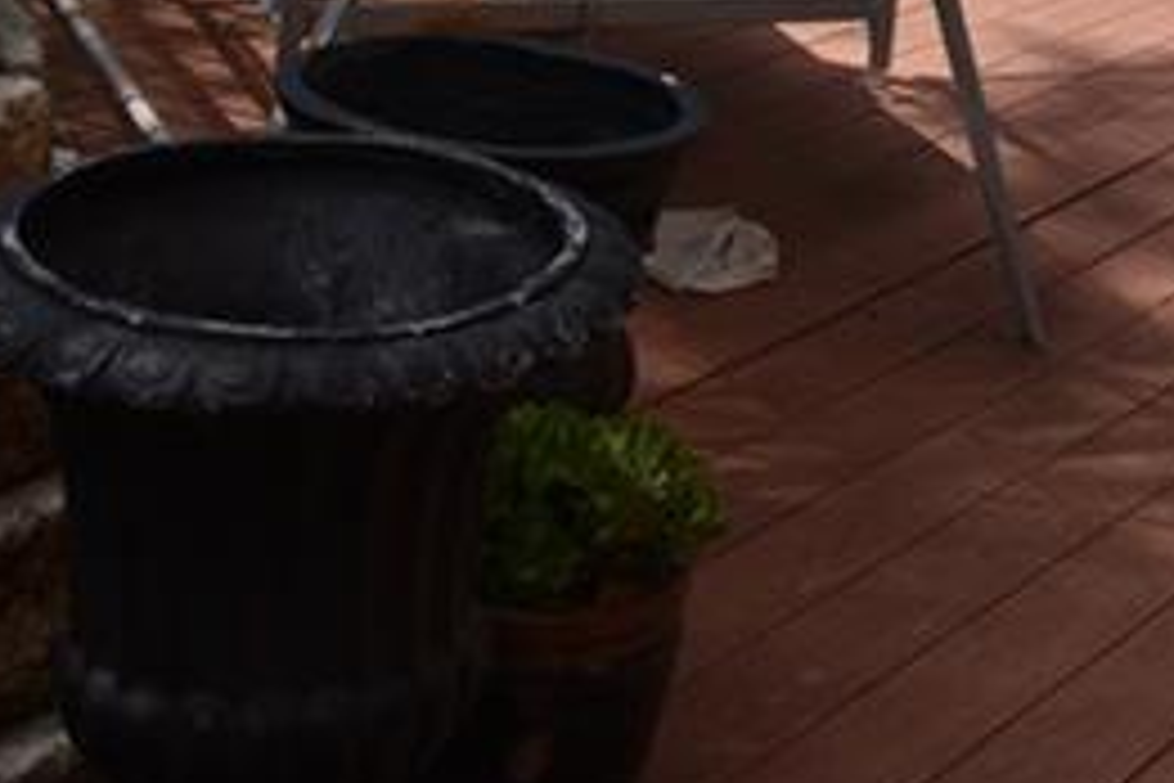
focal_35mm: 94
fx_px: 3065
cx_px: 1273
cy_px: -533
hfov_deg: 20.7
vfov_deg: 13.4
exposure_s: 1/250
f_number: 8
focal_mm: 24
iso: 100
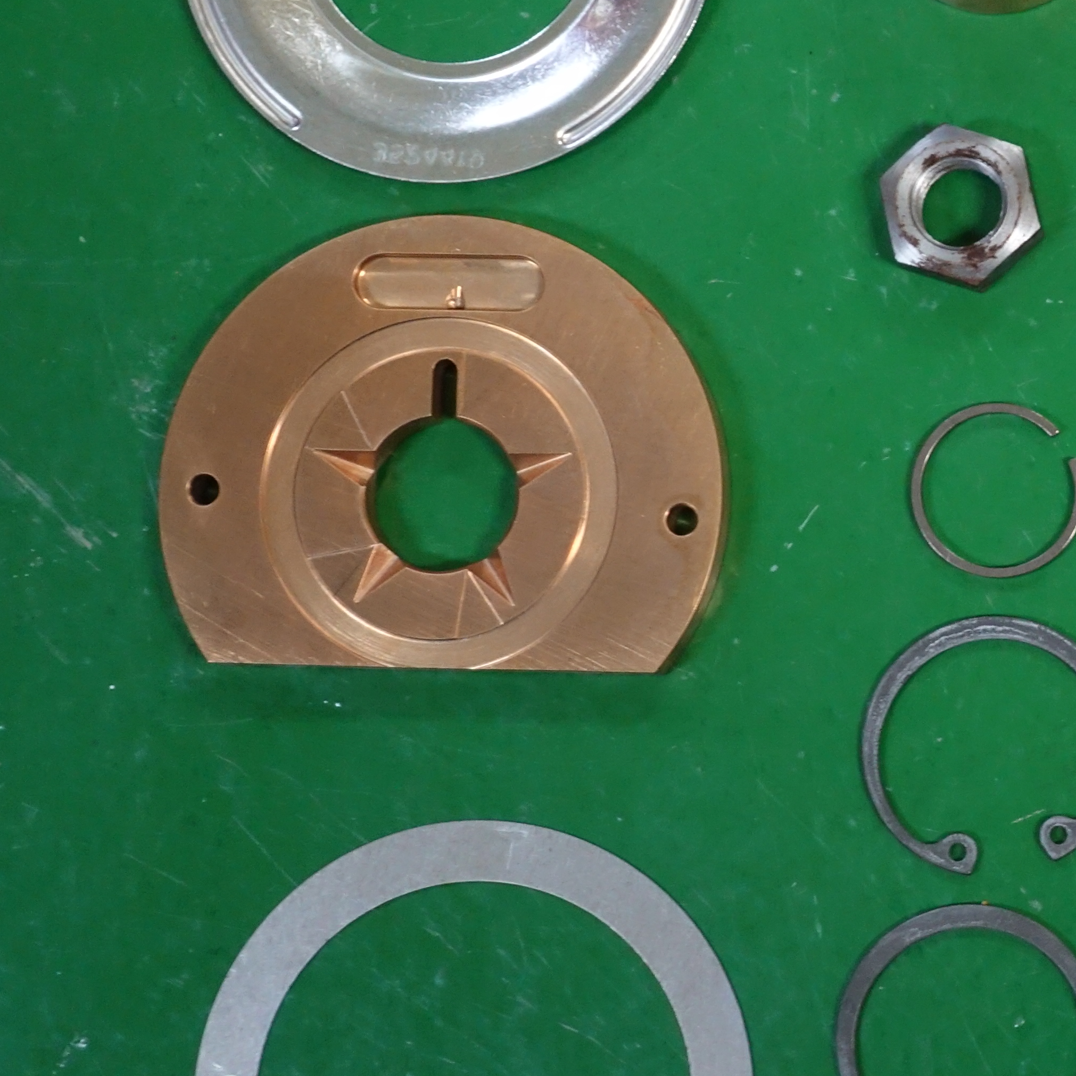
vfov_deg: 15.1
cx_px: 1450
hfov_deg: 14.4
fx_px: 4044
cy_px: 453
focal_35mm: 115
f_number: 2.8
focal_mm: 18.51
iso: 800
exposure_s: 1/15
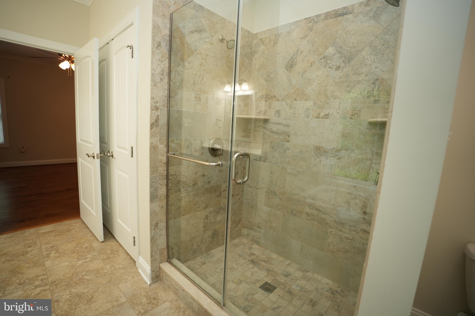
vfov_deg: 73.7
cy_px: 158
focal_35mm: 16
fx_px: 211
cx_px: 238
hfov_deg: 96.7
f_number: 2.8
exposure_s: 1/60
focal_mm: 16
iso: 250
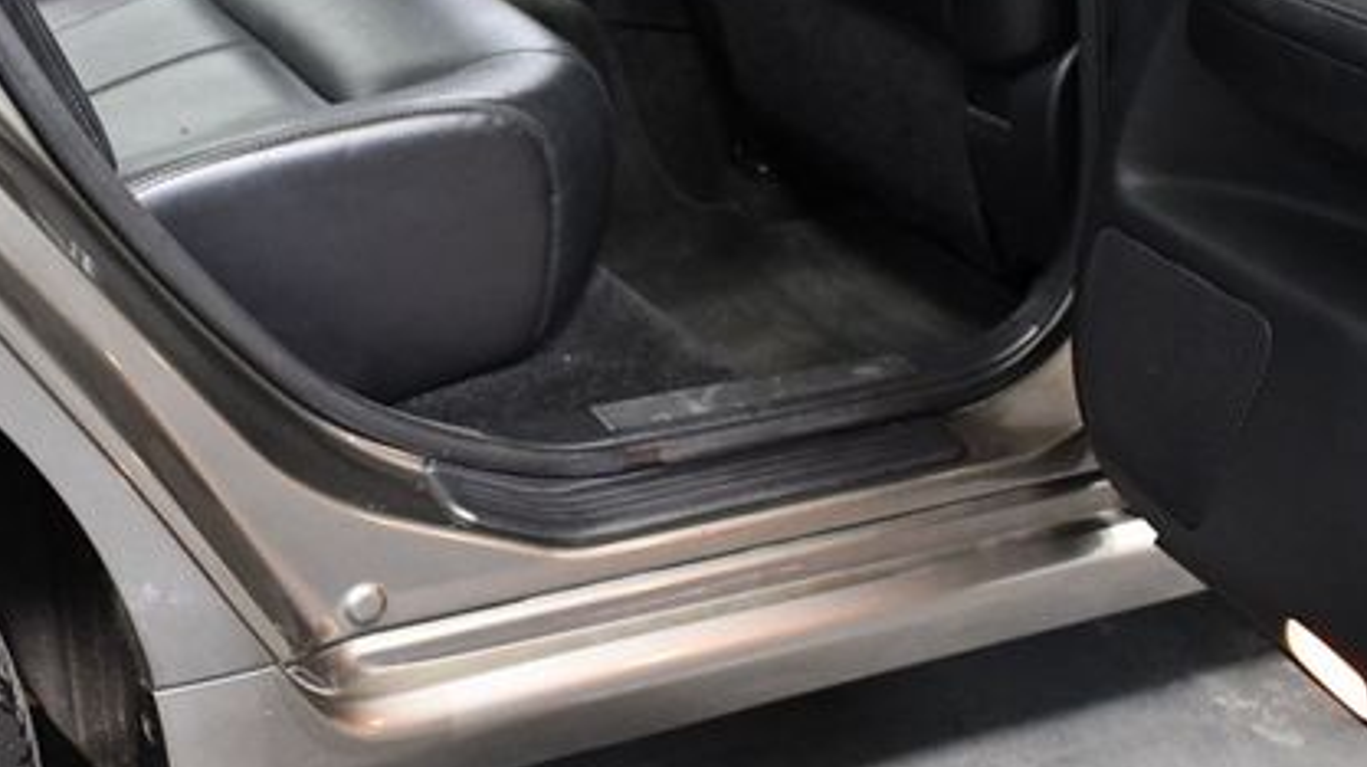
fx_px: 2101
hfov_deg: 35.2
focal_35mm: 58
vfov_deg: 20.6
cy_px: 498
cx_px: 334
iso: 3200
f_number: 3.5
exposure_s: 1/80
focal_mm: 18
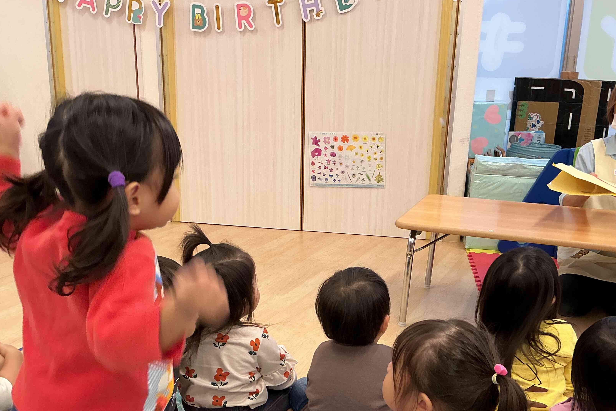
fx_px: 650
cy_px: 280
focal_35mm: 38
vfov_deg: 34.7
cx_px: 344
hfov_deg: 50.6
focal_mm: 3
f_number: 1.8
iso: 50
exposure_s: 1/60
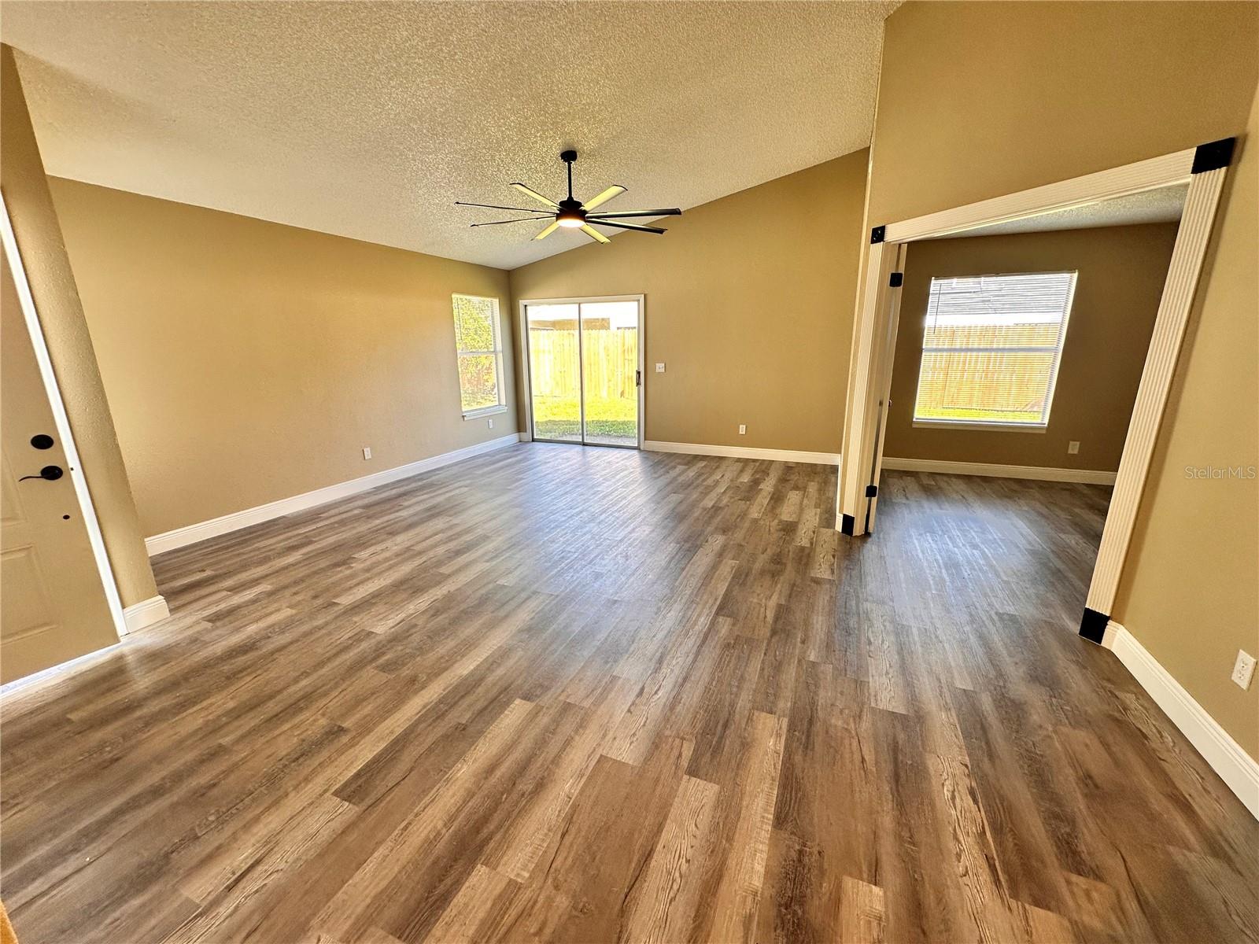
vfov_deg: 85.7
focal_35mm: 14
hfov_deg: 102.1
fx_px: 509
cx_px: 630
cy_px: 472
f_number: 2.2
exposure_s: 1/120
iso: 50
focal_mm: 2.22
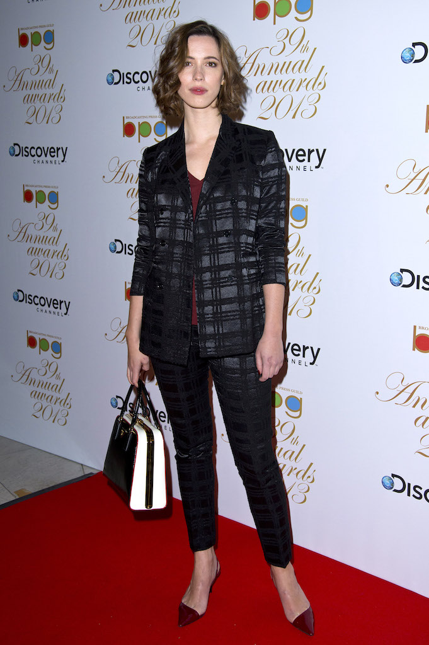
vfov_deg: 50.7
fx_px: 680
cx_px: 214
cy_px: 322
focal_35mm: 38
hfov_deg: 35.0
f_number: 5
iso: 640
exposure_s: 1/250
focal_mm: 38
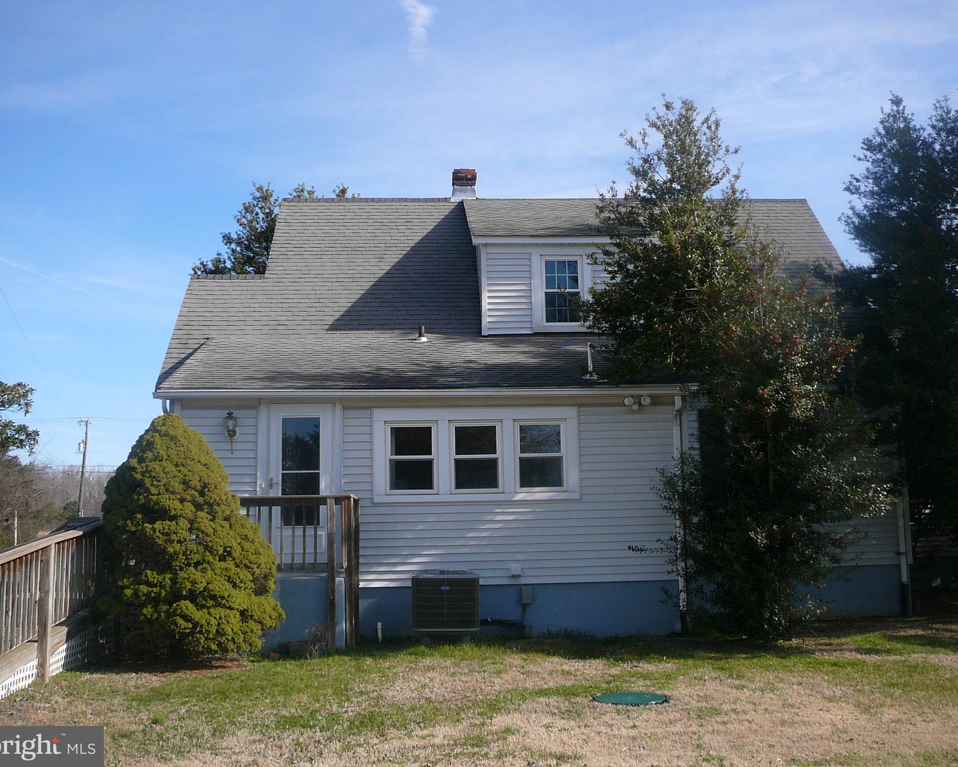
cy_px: 378
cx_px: 496
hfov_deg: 49.1
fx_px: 1049
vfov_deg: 40.1
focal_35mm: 37
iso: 80
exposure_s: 1/1000
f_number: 2.8
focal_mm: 5.2
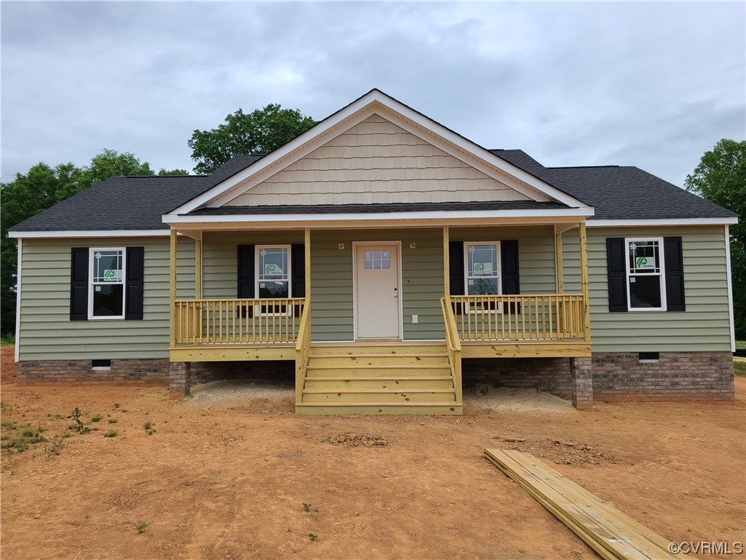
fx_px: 560
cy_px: 280
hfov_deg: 67.3
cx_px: 373
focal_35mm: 26
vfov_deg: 53.1
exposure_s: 1/1182
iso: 40
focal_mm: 5.4
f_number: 1.8
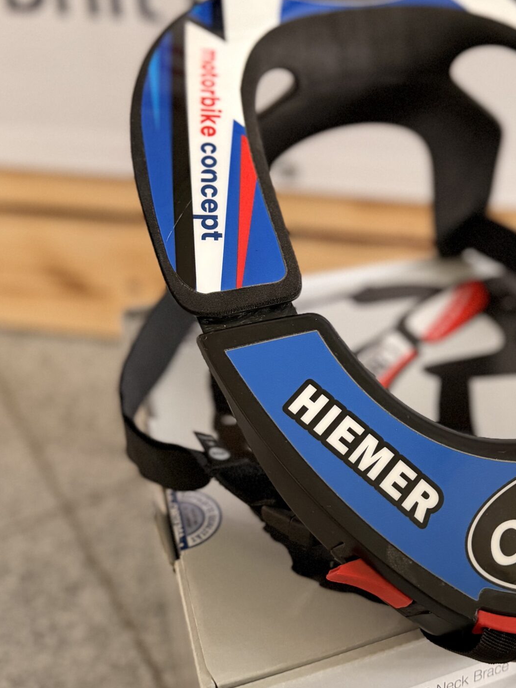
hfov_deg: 31.4
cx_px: 464
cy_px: 279
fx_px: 875
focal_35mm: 44
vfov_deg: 42.8
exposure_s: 1/60
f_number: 1.78
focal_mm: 6.76
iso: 500
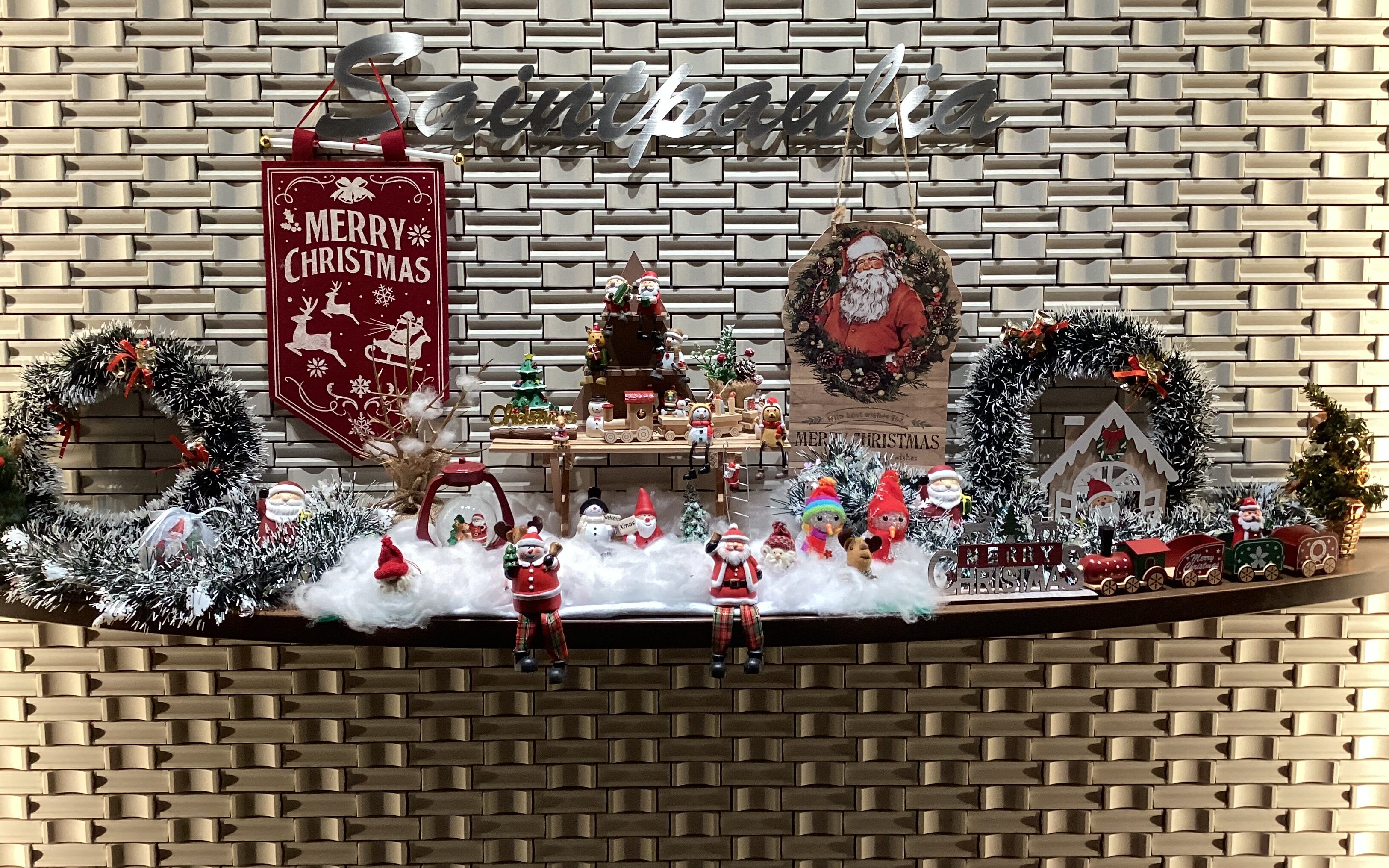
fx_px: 1249
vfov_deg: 38.3
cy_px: 414
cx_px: 697
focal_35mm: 33
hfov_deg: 58.1
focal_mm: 3.3
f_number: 2.4
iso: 125
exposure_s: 1/60
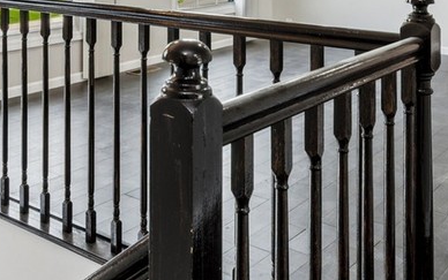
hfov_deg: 38.7
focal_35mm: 51
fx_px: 623
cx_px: 123
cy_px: -28
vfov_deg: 23.8
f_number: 9
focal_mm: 12
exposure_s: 1/25
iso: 200
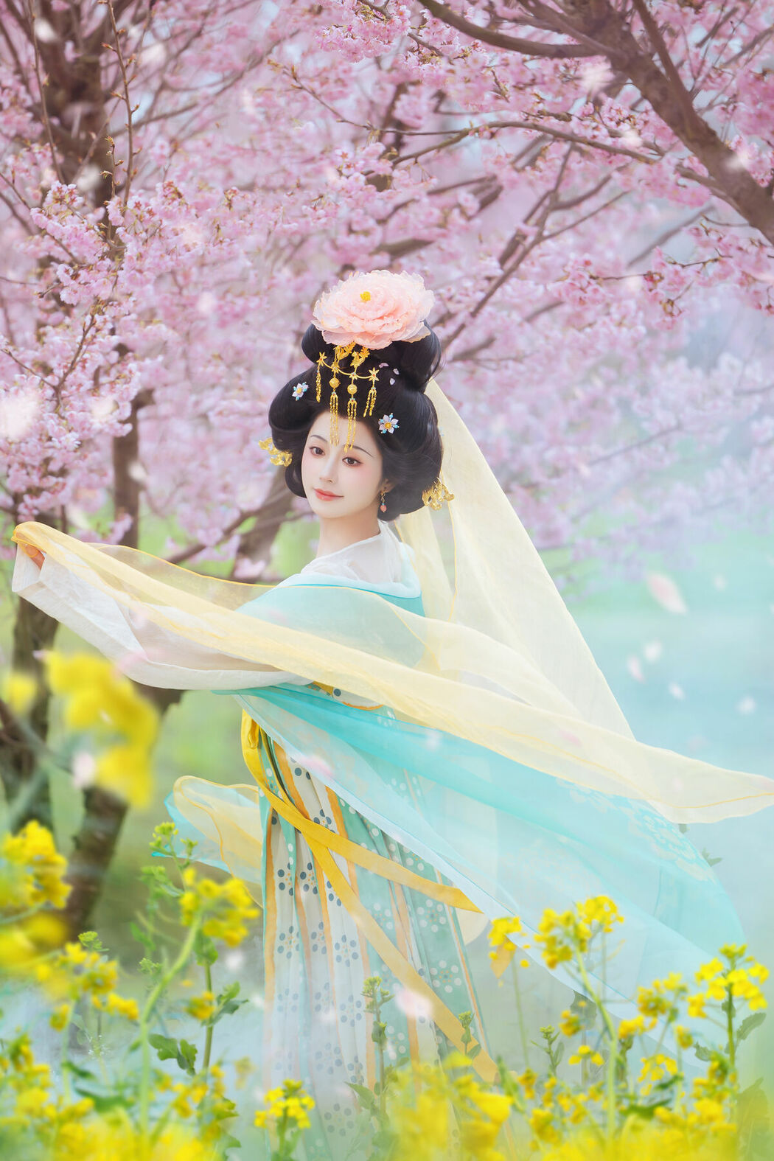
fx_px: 6449
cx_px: 387
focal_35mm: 200
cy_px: 580
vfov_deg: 10.3
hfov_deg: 6.9
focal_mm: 200
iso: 200
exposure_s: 1/500
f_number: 2.8
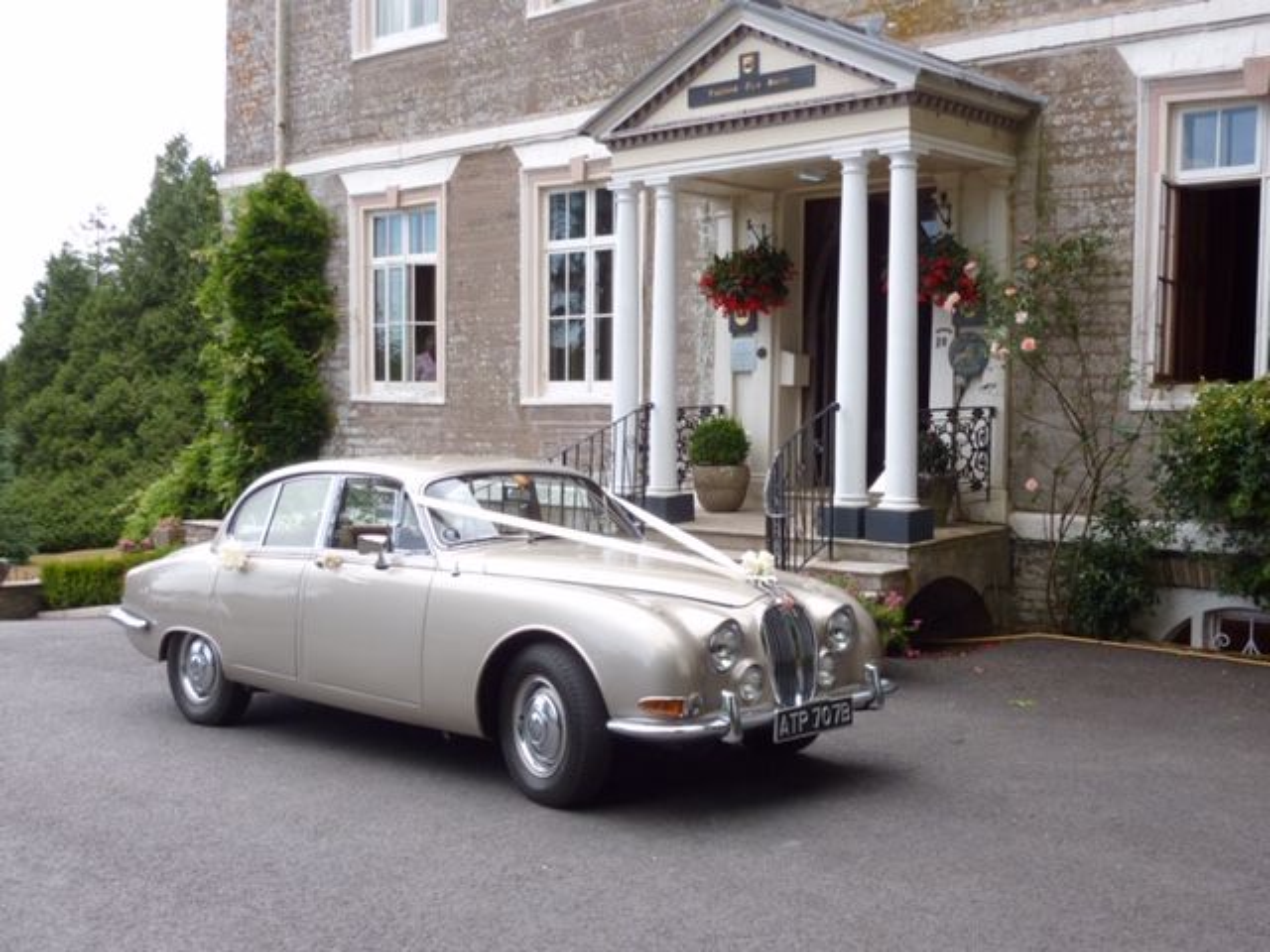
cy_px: 476
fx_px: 1357
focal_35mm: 37
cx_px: 635
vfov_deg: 38.7
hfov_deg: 50.1
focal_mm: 6.1
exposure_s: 1/250
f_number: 3.6
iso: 80
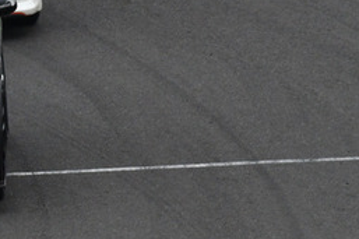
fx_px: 15825
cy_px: 21
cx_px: -165
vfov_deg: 0.9
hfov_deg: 1.3
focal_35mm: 1588
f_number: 11
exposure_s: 1/640
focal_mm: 340
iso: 1000
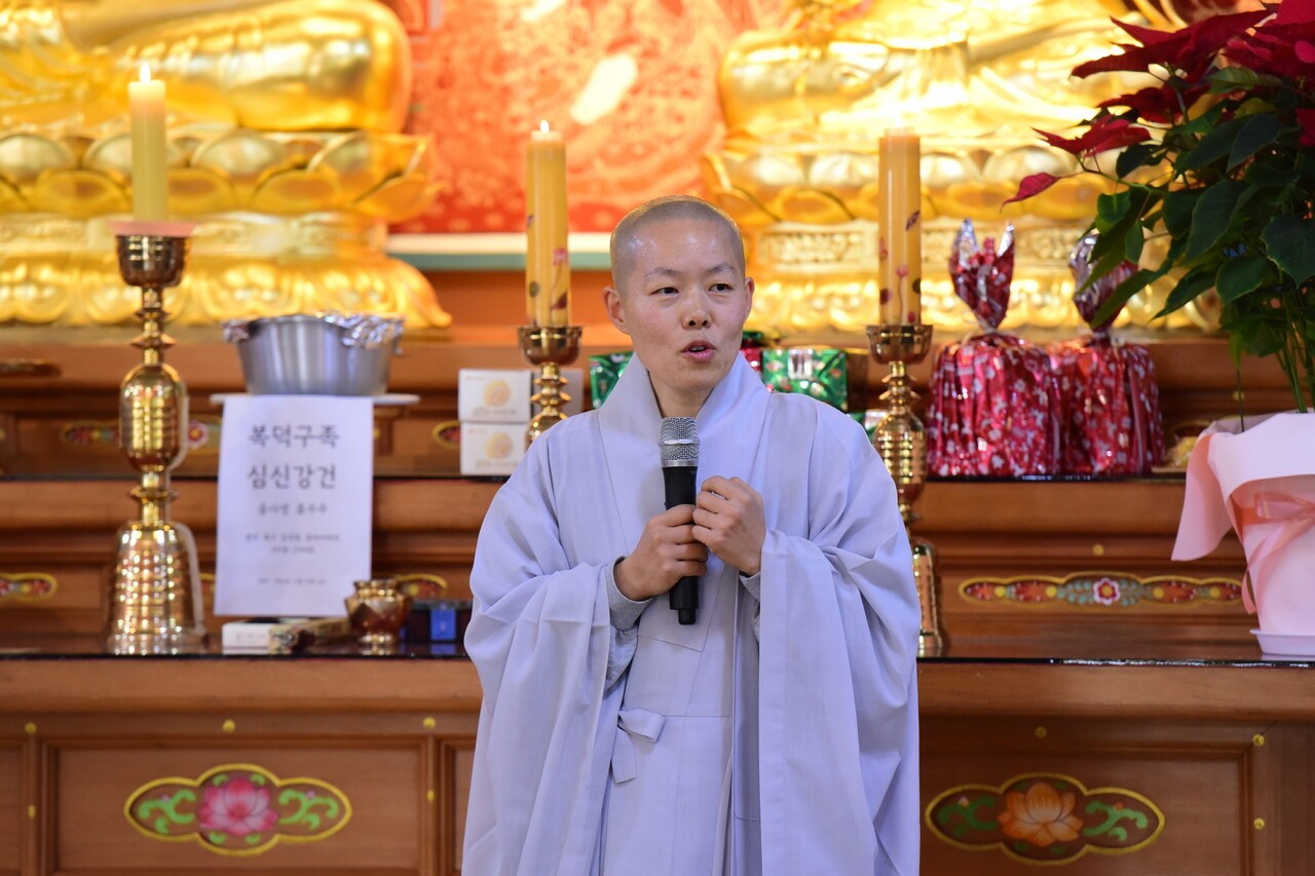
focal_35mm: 180
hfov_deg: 11.4
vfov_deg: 7.6
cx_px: 658
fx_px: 6574
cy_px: 438
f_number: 3.5
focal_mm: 180
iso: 3200
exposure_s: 1/160
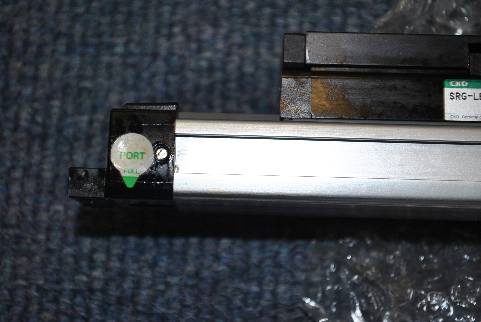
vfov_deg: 16.6
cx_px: 240
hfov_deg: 24.6
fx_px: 1104
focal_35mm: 82
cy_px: 161
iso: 200
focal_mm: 55
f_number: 5.6
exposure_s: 1/60
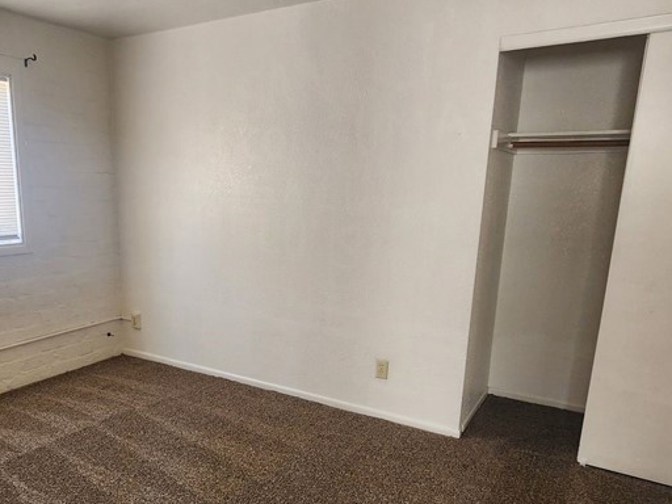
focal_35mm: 26
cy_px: 310
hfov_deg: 65.5
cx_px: 223
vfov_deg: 52.6
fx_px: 505
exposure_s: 1/60
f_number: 2.2
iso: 160
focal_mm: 2.2
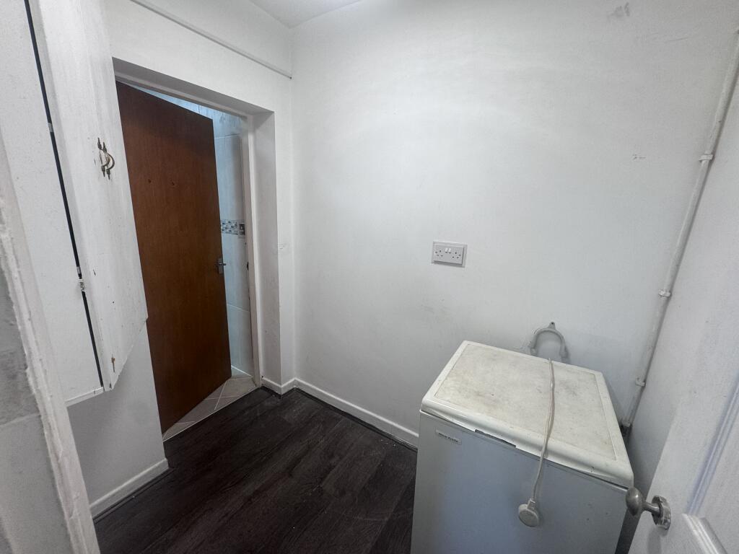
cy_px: 277
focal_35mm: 14
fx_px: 299
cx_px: 370
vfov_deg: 85.7
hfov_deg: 102.1
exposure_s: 1/100
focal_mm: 2.22
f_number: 2.2
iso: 100
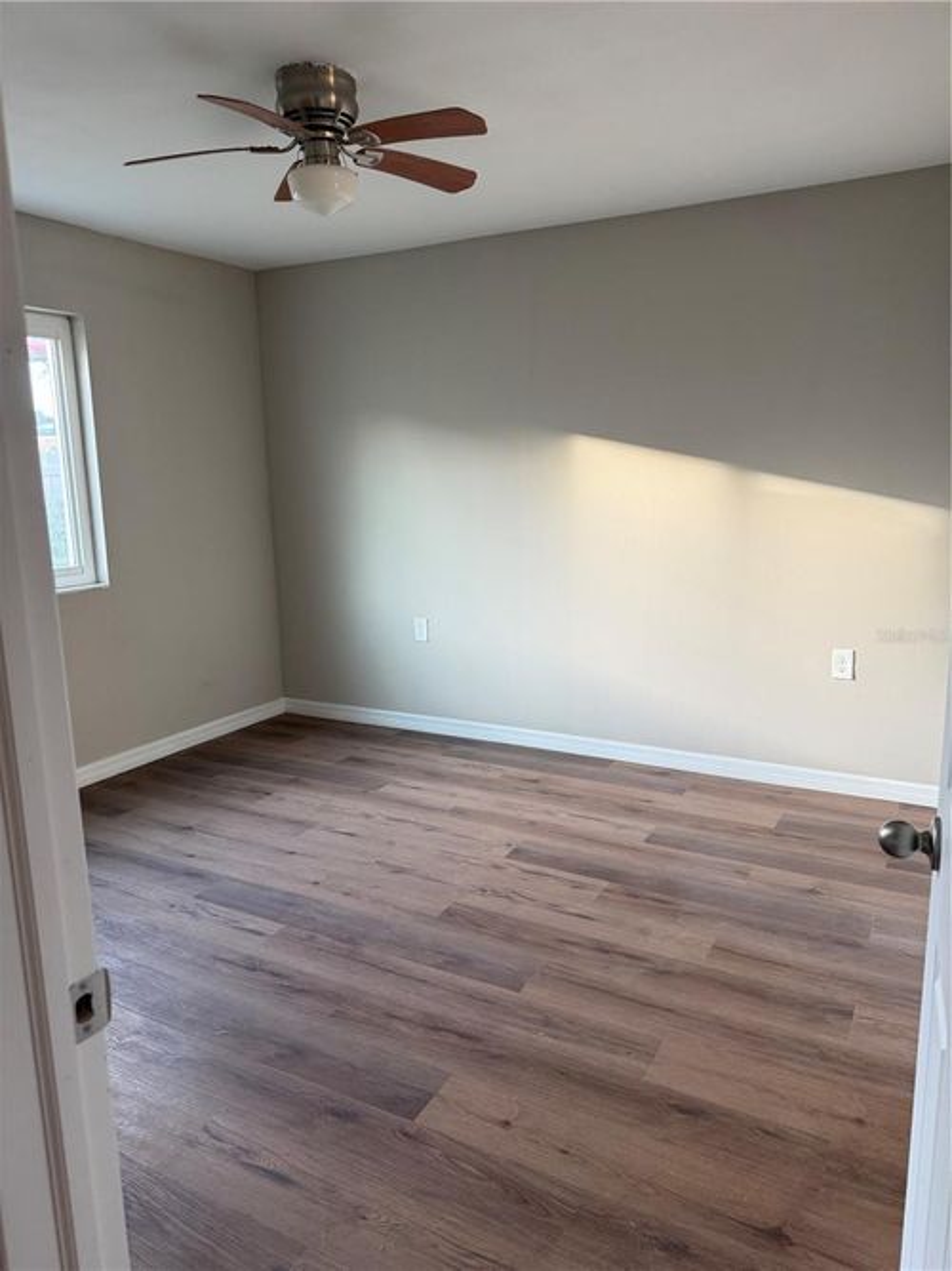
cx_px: 476
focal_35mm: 24
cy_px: 636
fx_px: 880
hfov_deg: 56.8
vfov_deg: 71.6
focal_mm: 6.76
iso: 160
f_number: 1.78
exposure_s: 1/120
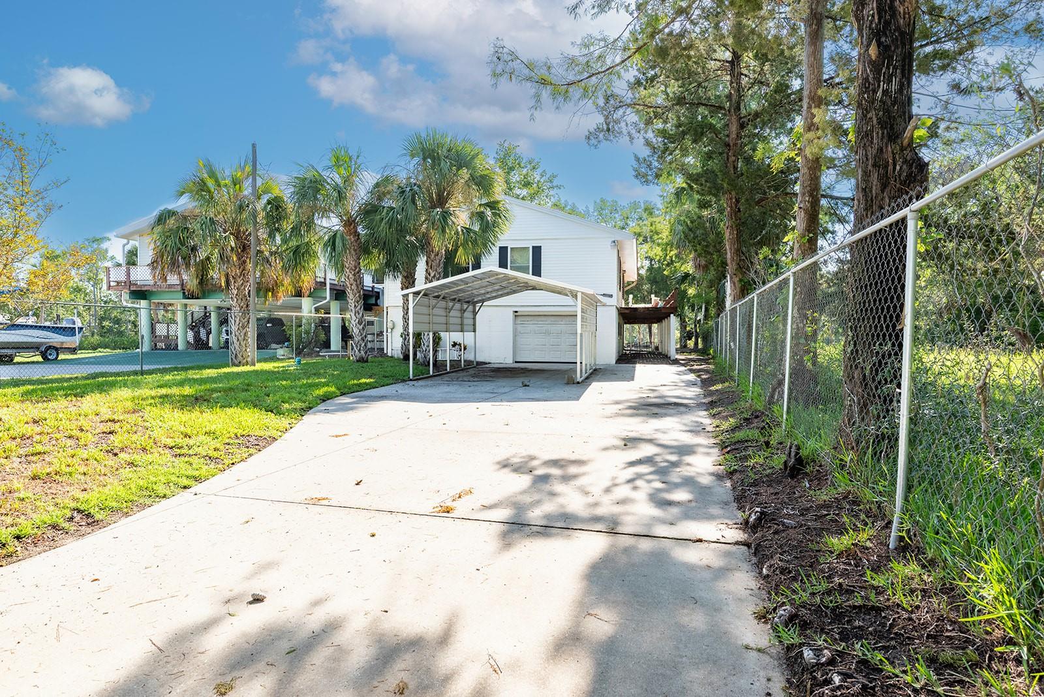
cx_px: 522
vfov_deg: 63.3
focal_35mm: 20
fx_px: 566
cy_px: 348
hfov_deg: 85.4
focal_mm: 19.5
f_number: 8
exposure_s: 1/1000
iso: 320
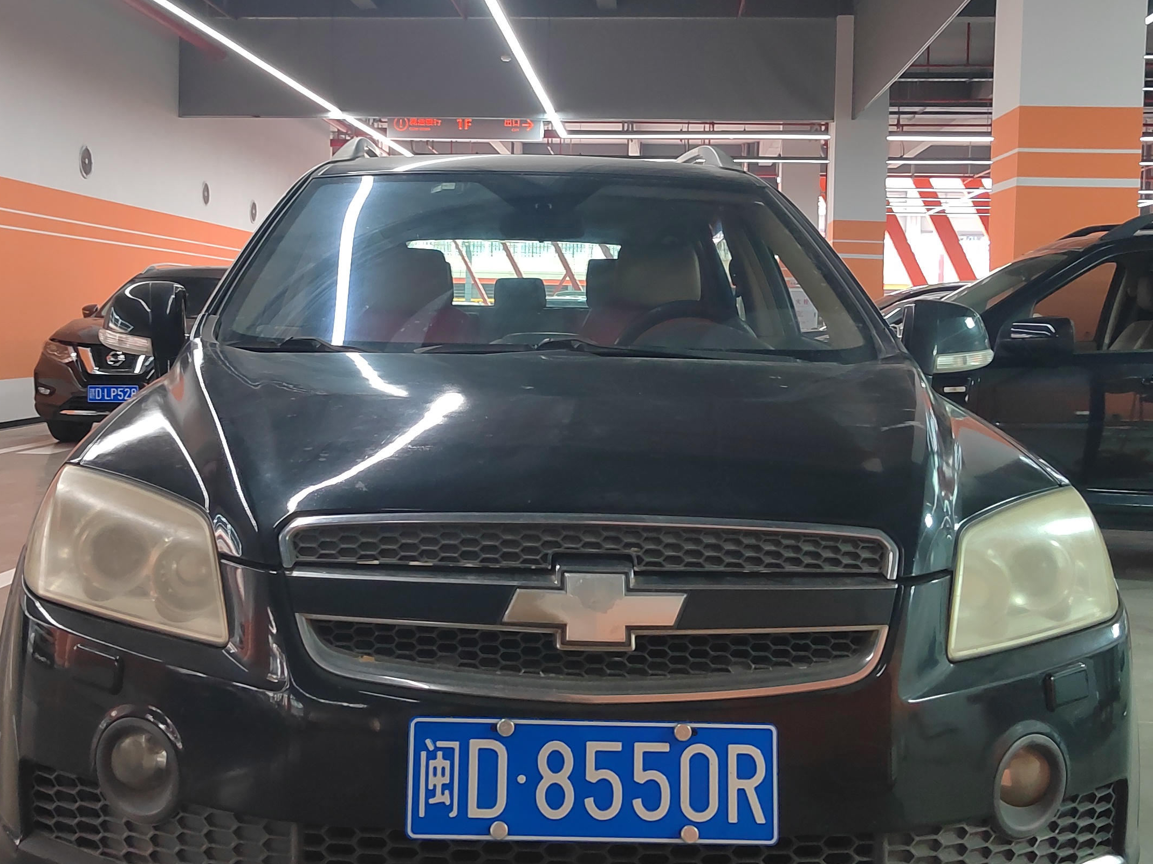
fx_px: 1399
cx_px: 532
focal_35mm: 42
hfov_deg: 44.8
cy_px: 362
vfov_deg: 34.3
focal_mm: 5.52
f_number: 1.9
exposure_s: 1/50
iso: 2084
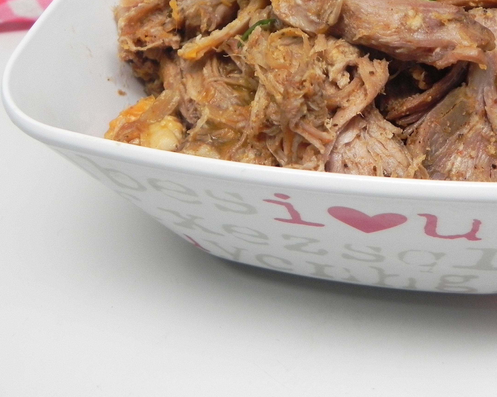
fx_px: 706
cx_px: 387
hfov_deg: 37.6
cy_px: 113
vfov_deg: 31.1
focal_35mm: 48
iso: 160
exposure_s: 1/50.4
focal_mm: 5.2
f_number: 2.8
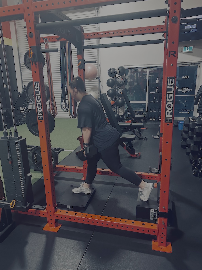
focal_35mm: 26
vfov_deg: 67.3
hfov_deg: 53.1
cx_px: 101
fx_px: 202
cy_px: 135
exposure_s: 1/60
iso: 320
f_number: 1.5
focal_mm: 5.7
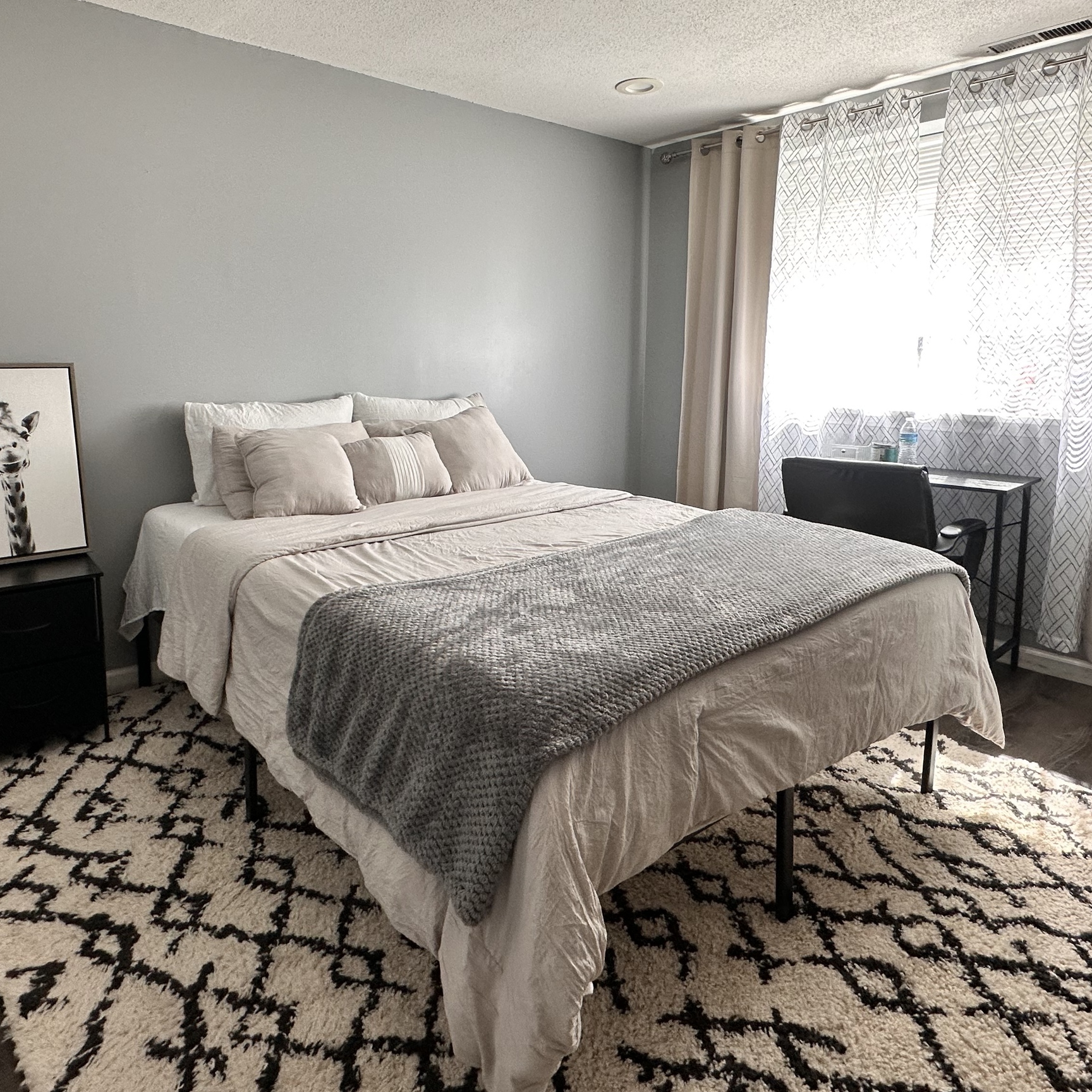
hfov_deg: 69.4
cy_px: 451
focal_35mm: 22
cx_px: 486
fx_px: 785
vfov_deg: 69.1
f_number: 2.2
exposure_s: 1/99
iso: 100
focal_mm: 2.22
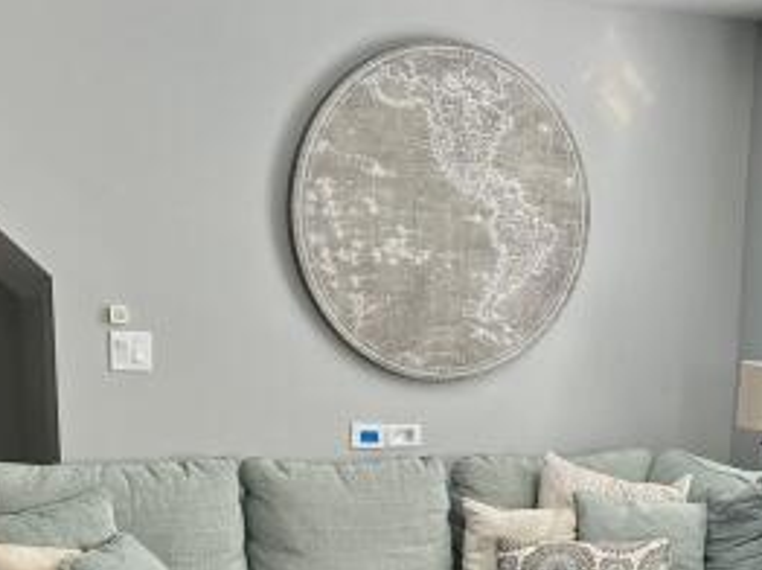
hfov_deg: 29.2
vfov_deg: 21.5
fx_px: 1452
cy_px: 567
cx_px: 497
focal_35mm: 66
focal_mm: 6.86
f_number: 1.78
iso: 125
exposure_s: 1/120
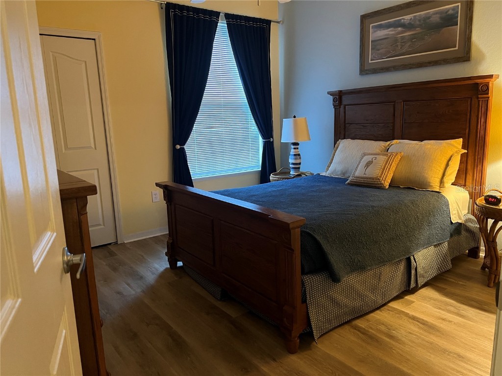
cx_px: 251
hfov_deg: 67.3
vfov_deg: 53.1
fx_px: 377
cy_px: 188
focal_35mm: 26
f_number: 1.5
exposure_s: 1/40
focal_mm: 5.7
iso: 500
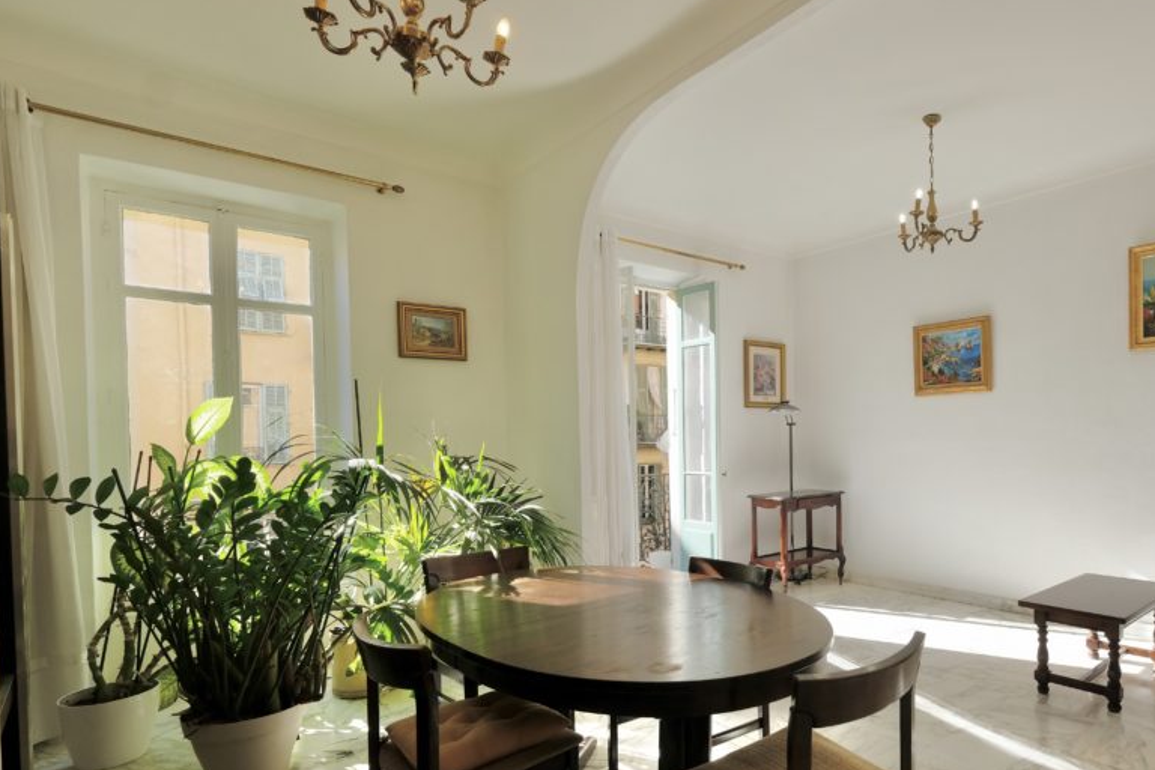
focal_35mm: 20
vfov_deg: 61.6
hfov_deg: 81.3
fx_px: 642
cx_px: 765
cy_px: 449
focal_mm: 10
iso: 400
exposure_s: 1/140
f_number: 7.1
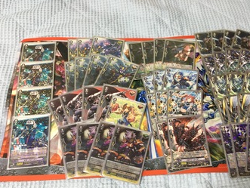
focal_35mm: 35
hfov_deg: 52.4
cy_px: 112
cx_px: 144
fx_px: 253
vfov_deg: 40.6
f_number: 2.2
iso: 200
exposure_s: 1/24
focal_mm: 4.15
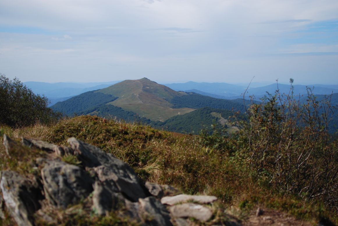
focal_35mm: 52
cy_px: 113
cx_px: 169
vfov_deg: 25.8
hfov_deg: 37.8
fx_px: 494
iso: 100
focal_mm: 35
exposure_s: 1/4000
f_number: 2.5
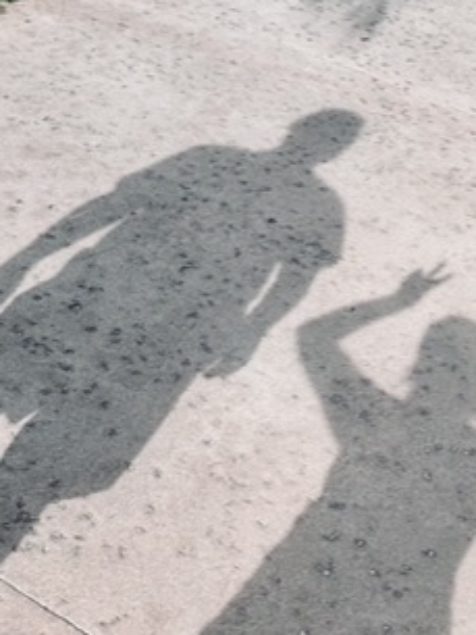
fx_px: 861
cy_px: 427
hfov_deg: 30.3
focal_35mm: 47
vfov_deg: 39.9
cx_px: 369
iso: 50
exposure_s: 1/2083
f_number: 2.2
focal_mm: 2.22
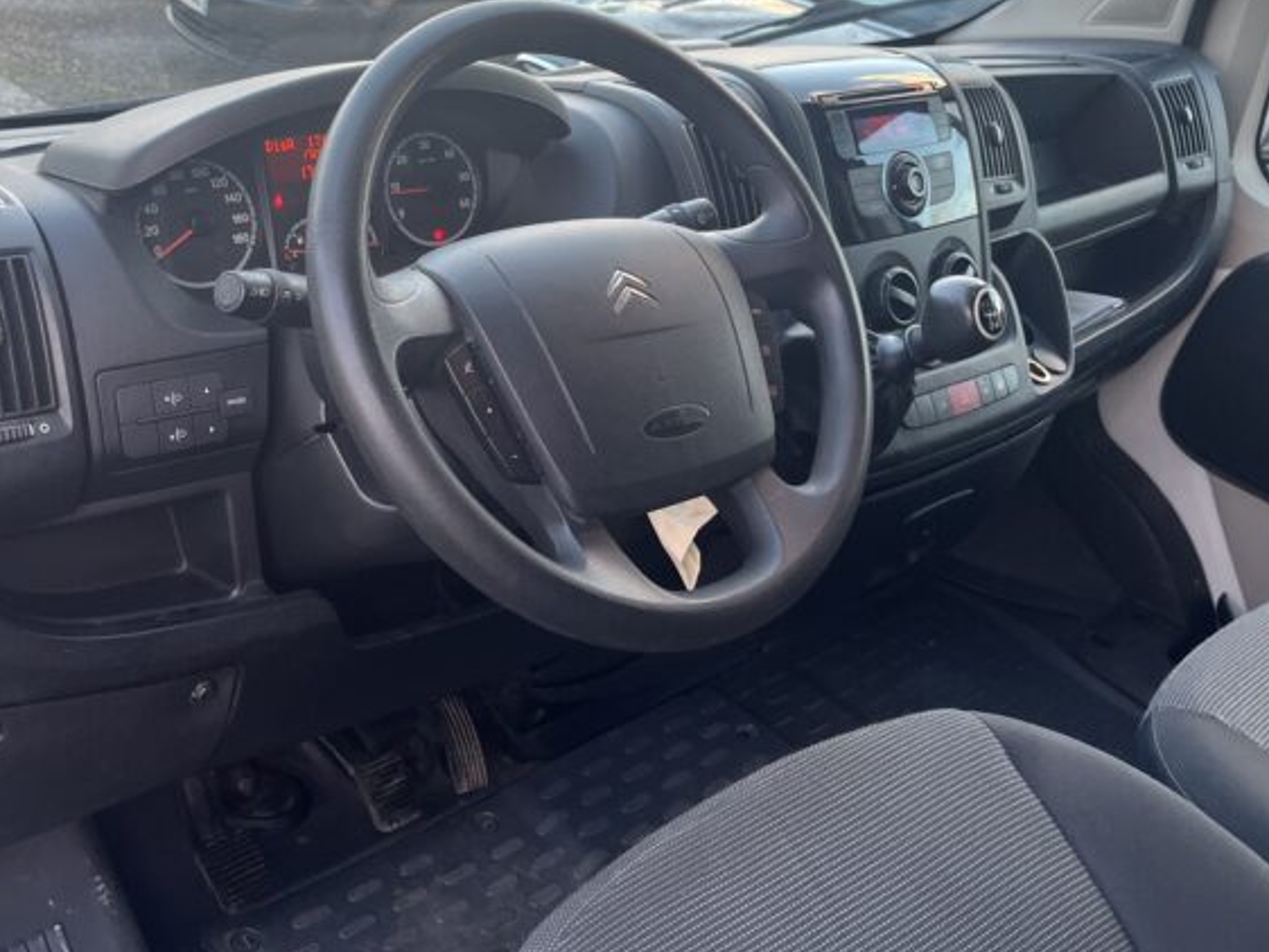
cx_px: 499
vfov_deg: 38.2
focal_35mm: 37
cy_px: 300
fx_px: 1357
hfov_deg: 49.8
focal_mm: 5.1
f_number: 1.6
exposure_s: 1/121
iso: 100
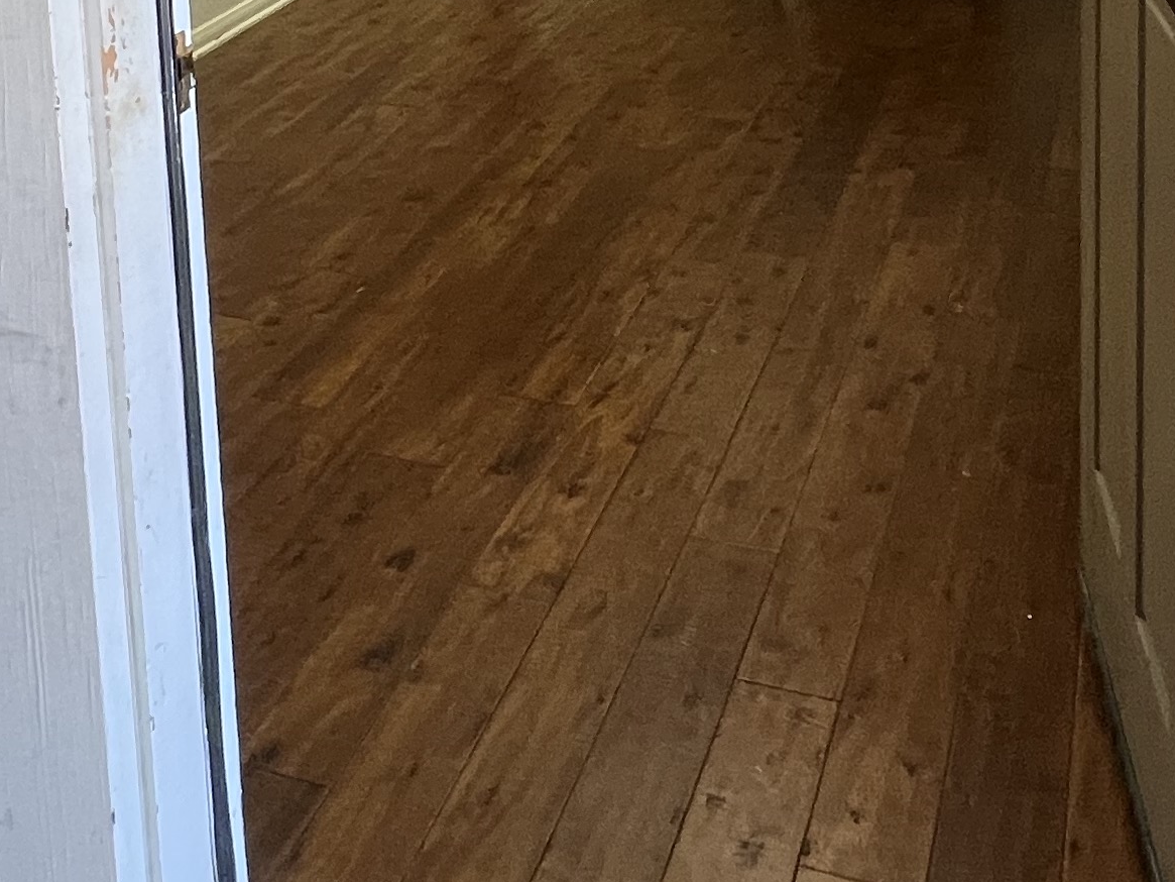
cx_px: 543
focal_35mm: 45
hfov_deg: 42.0
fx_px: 1528
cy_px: -324
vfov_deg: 26.3
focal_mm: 1.57
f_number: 1.8
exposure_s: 1/120
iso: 125
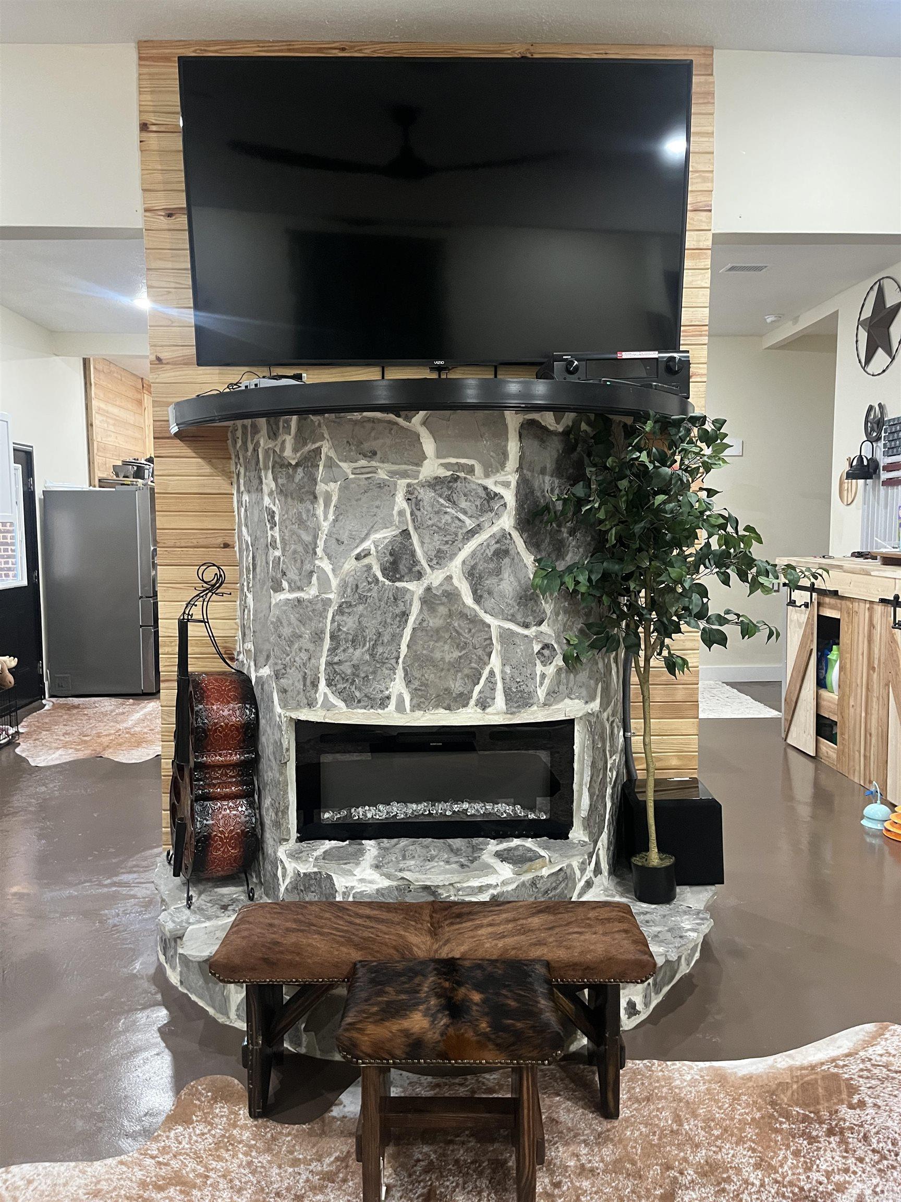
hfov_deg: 53.1
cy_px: 601
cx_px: 450
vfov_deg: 67.3
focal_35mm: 26
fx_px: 902
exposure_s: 1/60
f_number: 1.6
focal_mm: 5.1
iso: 400
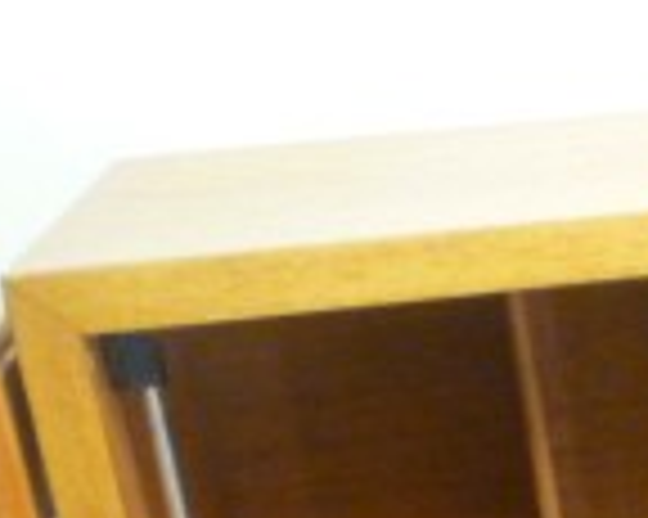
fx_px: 2415
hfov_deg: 13.5
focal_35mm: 126
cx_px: 1215
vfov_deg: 11.2
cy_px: 1009
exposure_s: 1/13
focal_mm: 5.2
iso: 400
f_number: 3.3
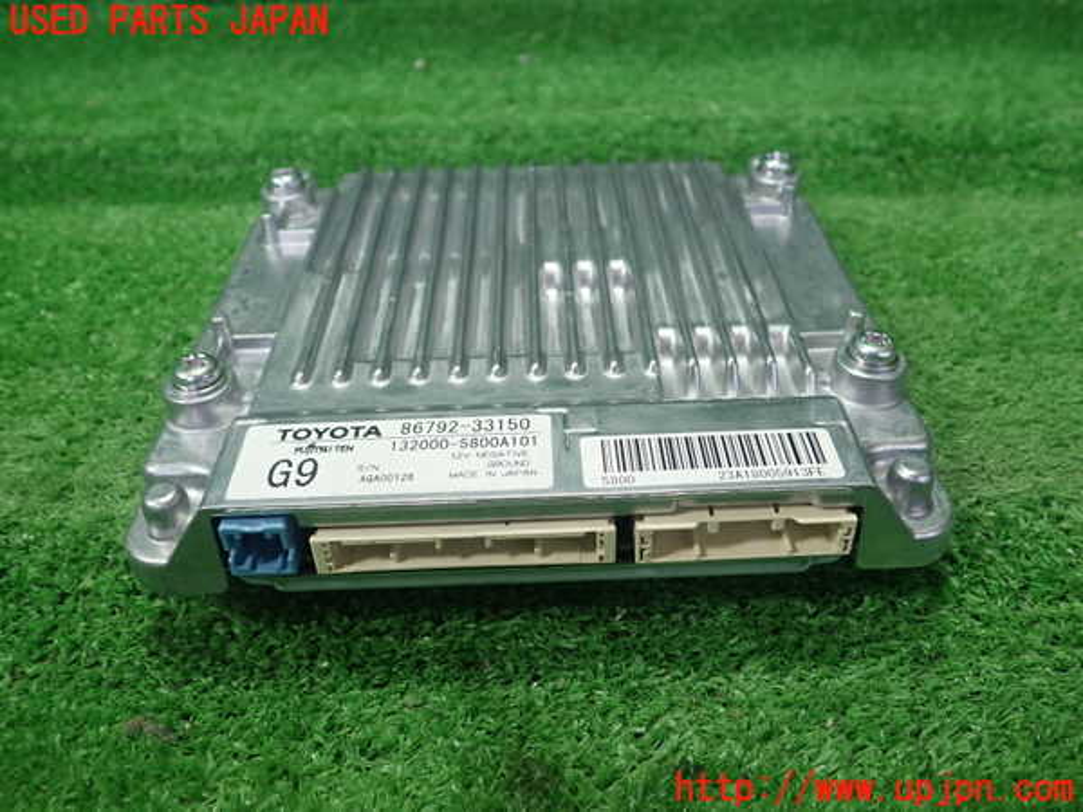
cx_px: 542
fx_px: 939
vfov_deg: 46.8
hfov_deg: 60.0
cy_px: 406
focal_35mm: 30
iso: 200
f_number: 2.3
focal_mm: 5.5
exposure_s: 1/125
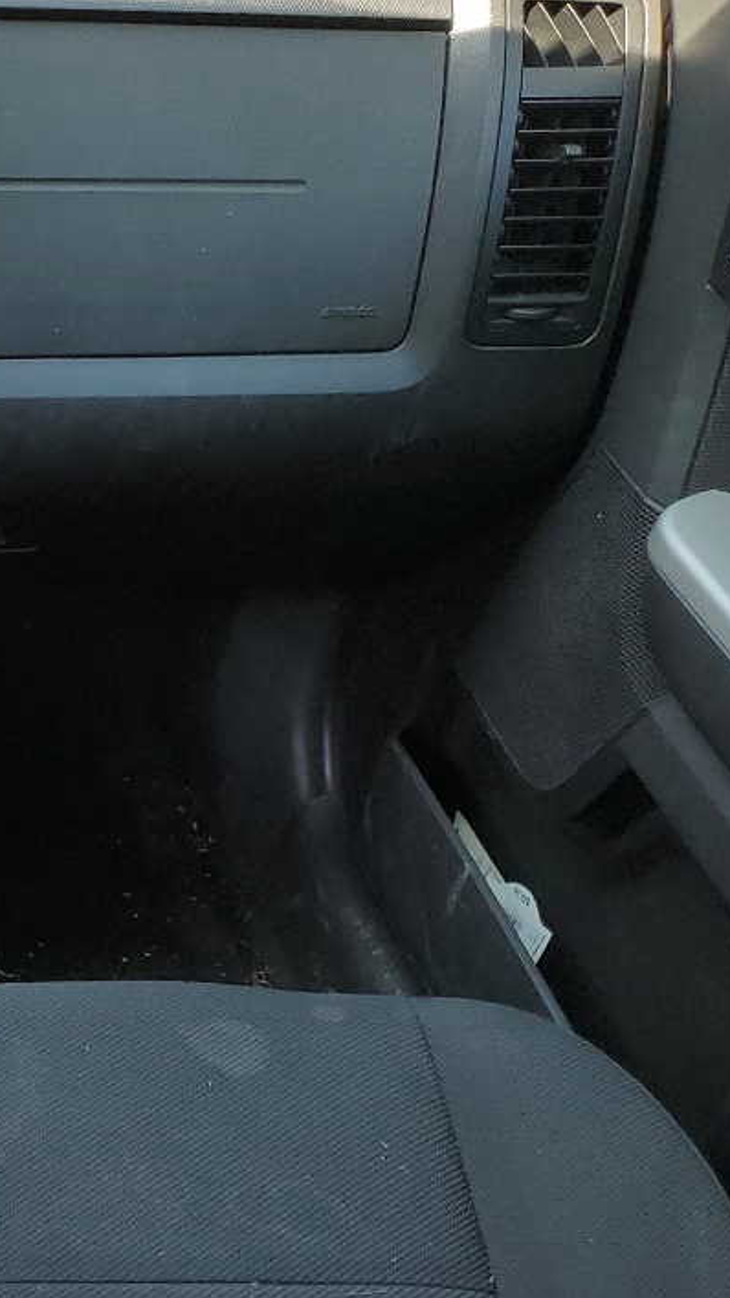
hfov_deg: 15.4
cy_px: 820
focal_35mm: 64
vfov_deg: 32.7
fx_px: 2203
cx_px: -699
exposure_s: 1/208
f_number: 1.5
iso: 50
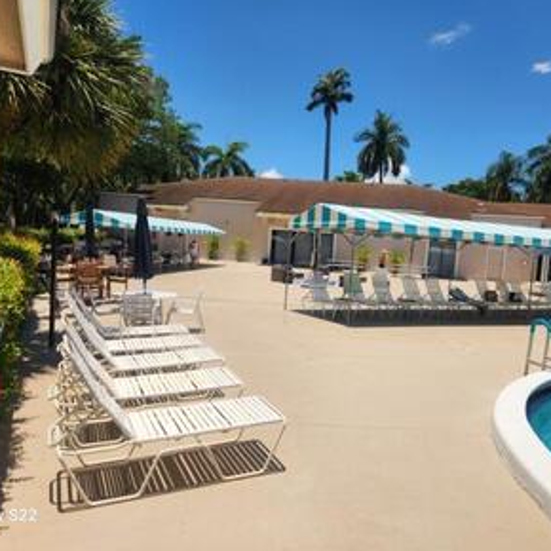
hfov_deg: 57.2
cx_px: 298
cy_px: 276
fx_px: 504
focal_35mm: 28
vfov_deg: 57.3
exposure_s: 1/3168
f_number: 1.8
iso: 20
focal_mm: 5.4
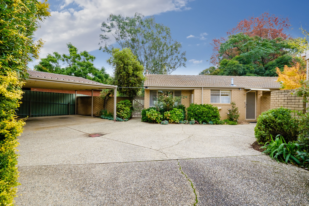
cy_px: 103
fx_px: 129
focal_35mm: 15
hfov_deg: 100.4
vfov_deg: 77.3
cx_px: 154
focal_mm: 10
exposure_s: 1/320
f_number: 10
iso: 320
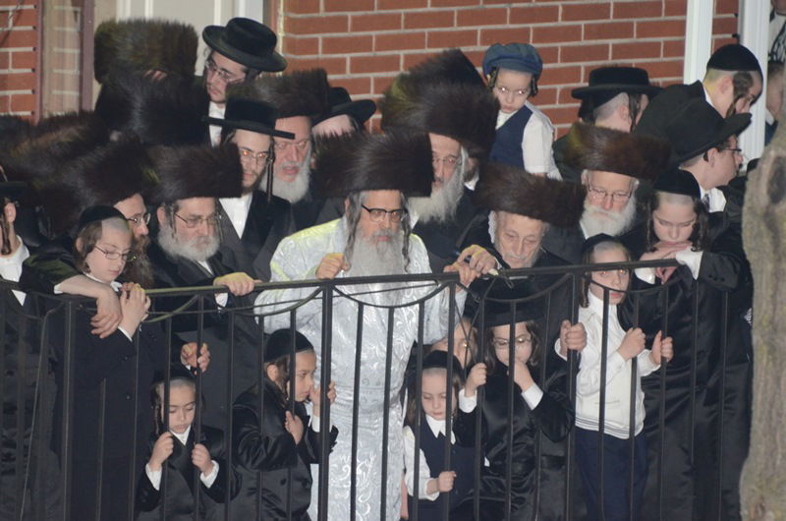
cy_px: 260
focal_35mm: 450
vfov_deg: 3.0
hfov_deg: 4.6
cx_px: 393
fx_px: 9805
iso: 2500
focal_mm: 300
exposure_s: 1/125
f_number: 5.6
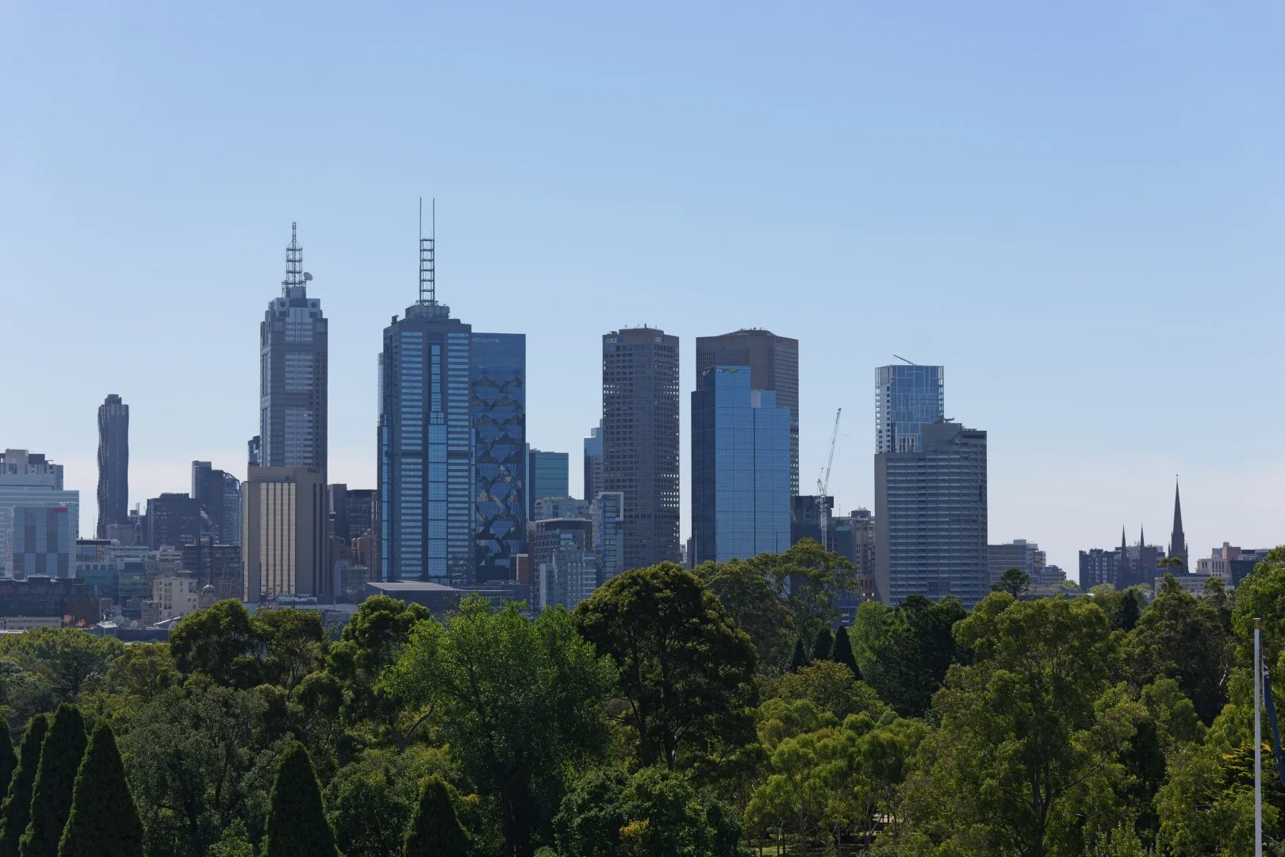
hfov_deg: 26.7
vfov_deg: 17.9
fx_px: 2713
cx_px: 642
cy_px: 428
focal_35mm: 76
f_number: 7.1
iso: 100
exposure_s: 1/320
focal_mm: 76
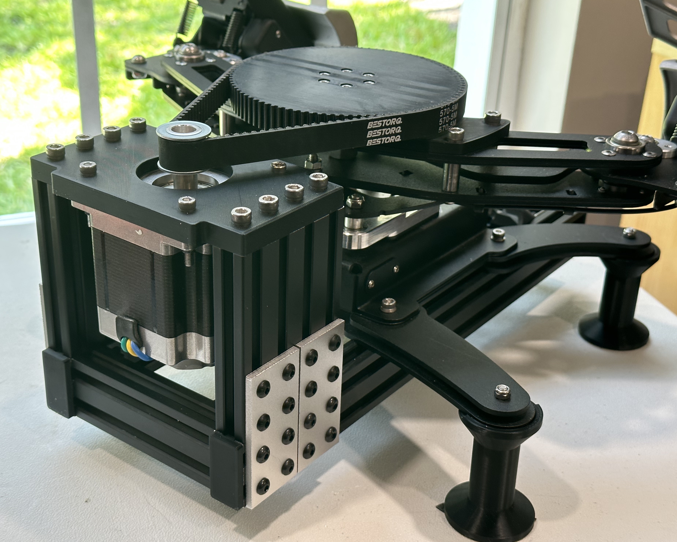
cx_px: 310
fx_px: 1022
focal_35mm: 51
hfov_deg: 36.6
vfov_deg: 29.7
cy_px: 272
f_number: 1.78
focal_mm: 6.86
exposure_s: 1/60
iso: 160
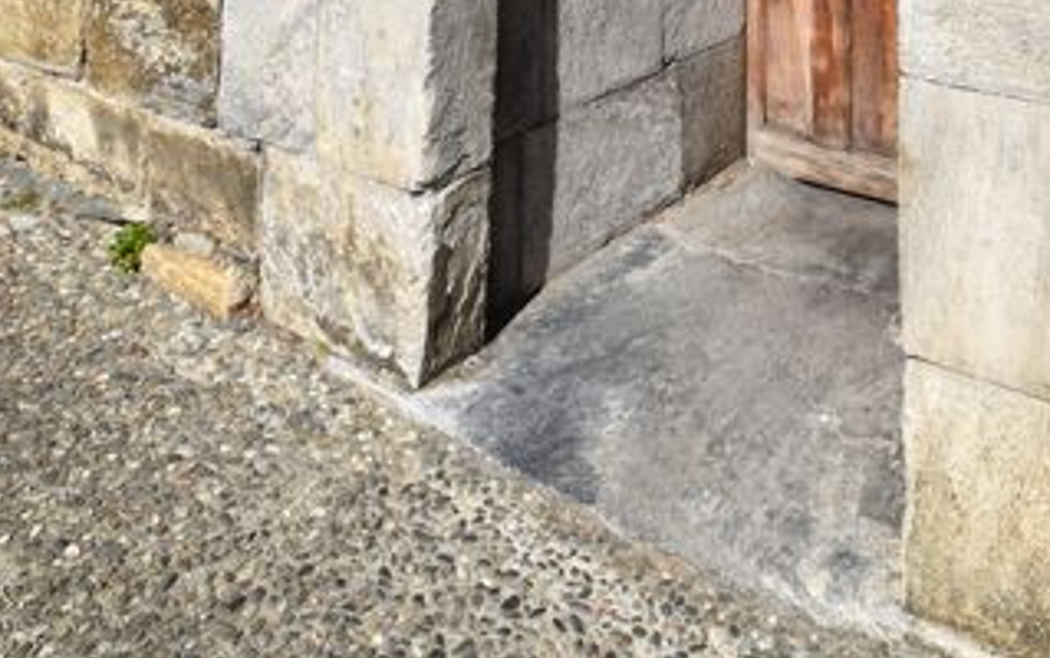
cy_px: -415
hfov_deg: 50.3
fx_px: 1104
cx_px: 663
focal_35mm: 39
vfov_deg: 23.6
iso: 200
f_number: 10
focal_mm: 11.5
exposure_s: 1/500
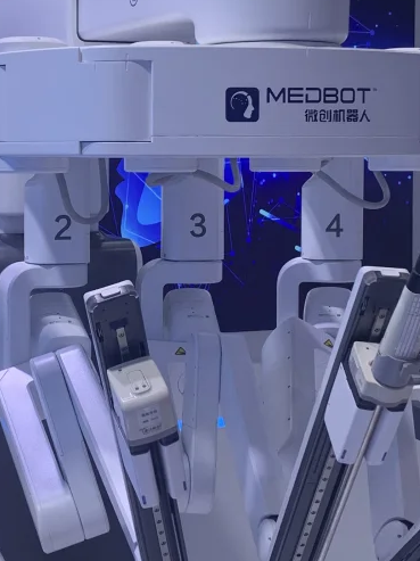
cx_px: 107
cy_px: 233
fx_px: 1231
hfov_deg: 19.2
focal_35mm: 76
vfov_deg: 25.6
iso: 25
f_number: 1.8
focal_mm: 4.25
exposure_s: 1/208
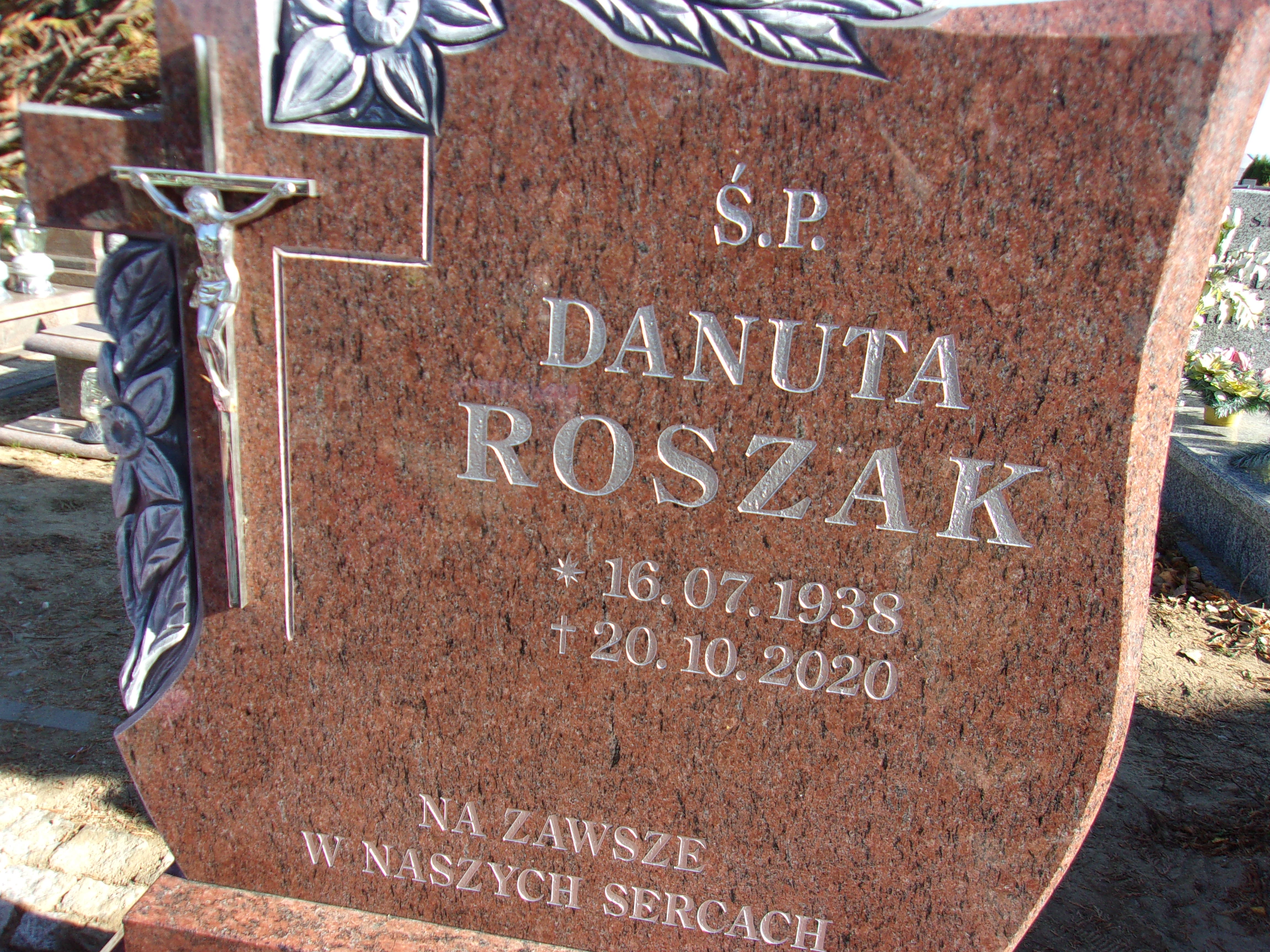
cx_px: 635
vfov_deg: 51.4
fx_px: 991
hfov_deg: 65.3
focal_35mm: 27
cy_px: 476
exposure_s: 1/300
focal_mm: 4.9
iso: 80
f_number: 3
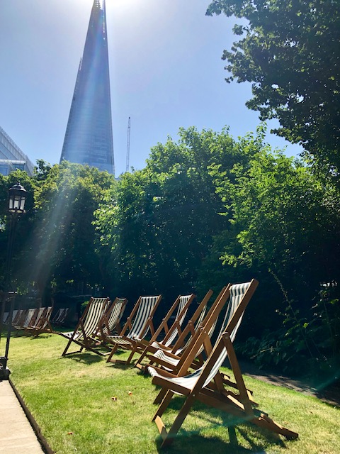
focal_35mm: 28
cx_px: 170
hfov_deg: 49.7
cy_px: 227
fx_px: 367
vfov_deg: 63.4
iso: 25
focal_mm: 4
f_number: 1.8
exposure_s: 1/2825
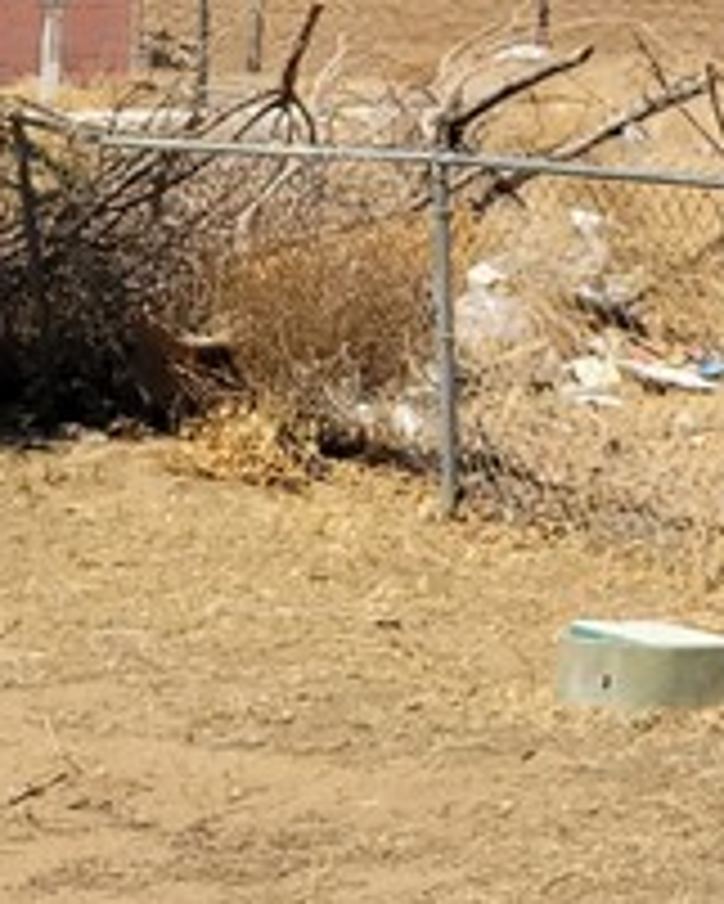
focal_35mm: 129
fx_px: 3453
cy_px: -157
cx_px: 1781
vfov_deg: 14.5
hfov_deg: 10.3
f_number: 1.8
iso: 40
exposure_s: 1/3177
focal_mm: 5.4
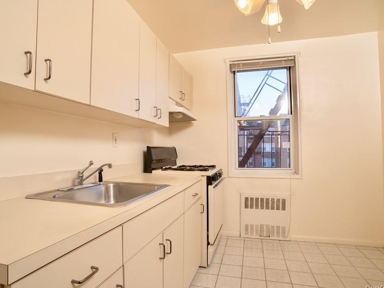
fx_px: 222
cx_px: 188
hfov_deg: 81.7
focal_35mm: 20
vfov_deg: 66.0
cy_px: 146
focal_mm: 18
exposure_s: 1/30
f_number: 16
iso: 250
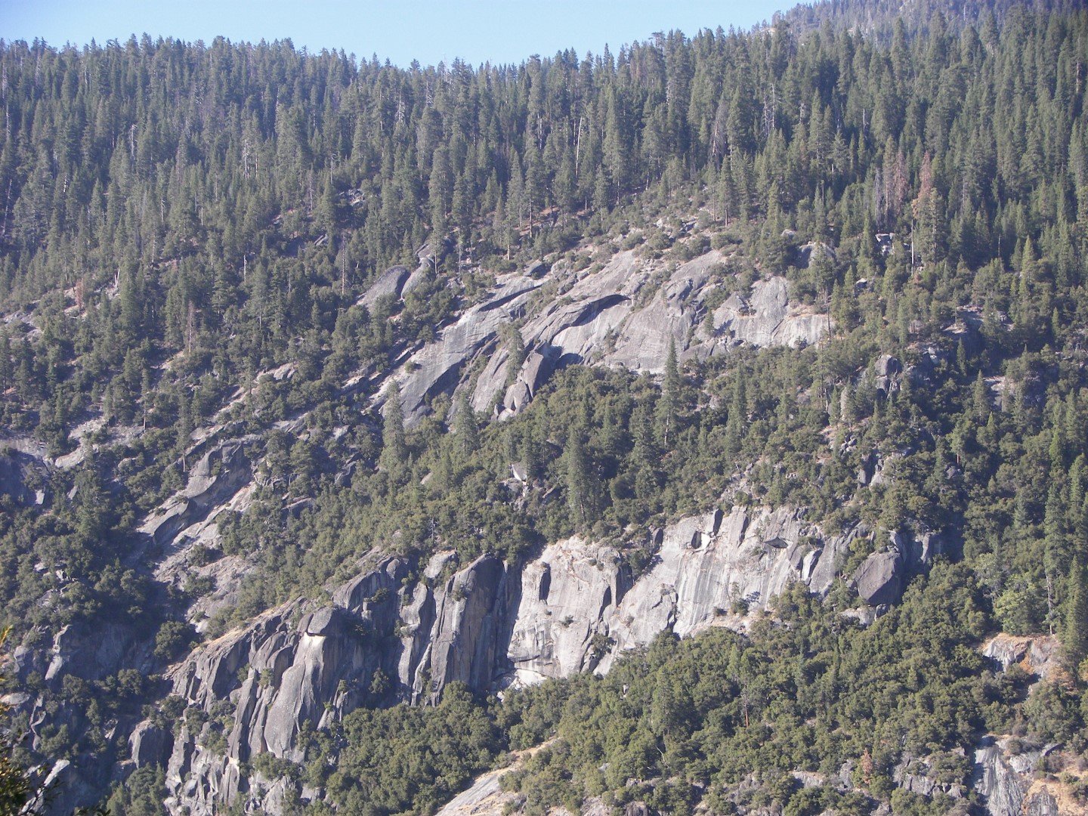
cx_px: 544
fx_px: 3080
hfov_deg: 20.0
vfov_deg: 15.1
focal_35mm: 98
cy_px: 408
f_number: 3.2
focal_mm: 16.3
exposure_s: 1/400
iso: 64
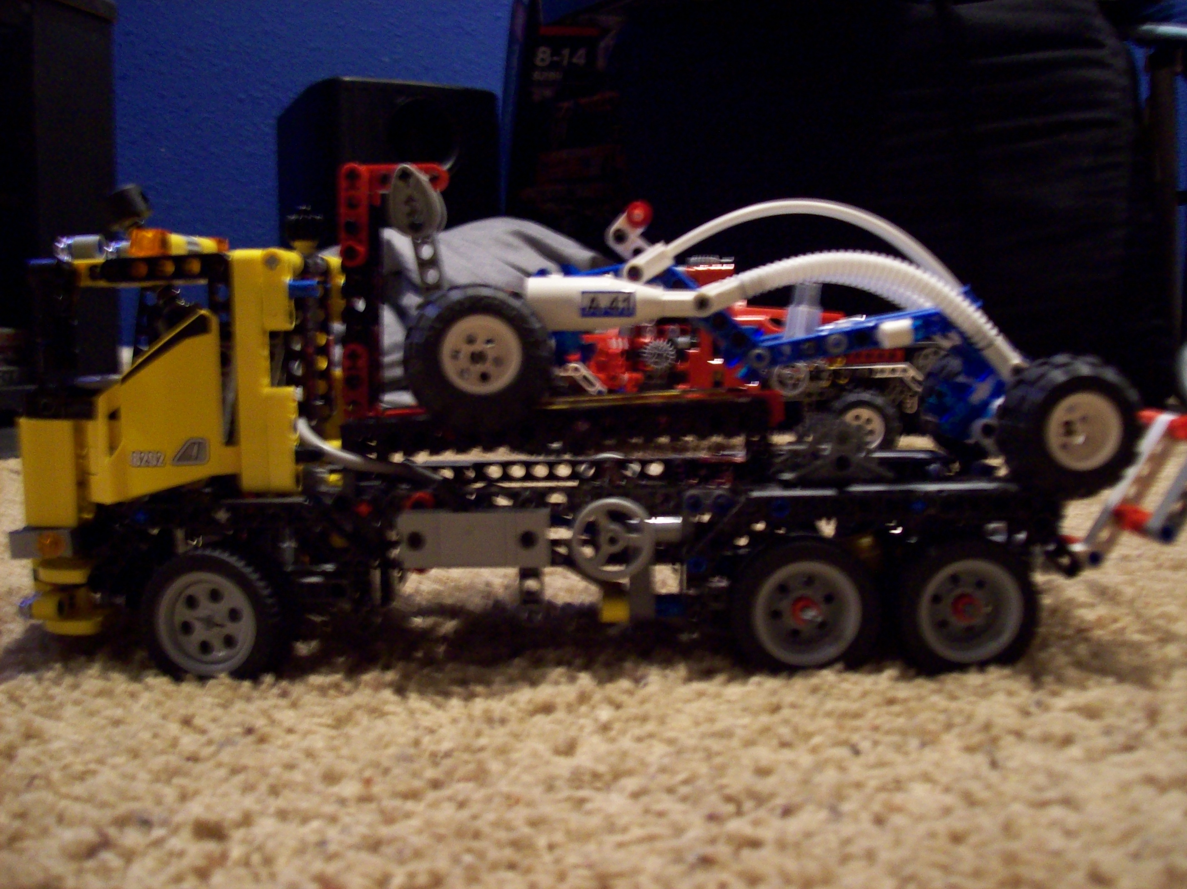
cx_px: 594
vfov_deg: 39.6
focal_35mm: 36
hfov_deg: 51.4
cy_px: 444
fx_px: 1234
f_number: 2.7
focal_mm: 6
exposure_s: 1/8
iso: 200
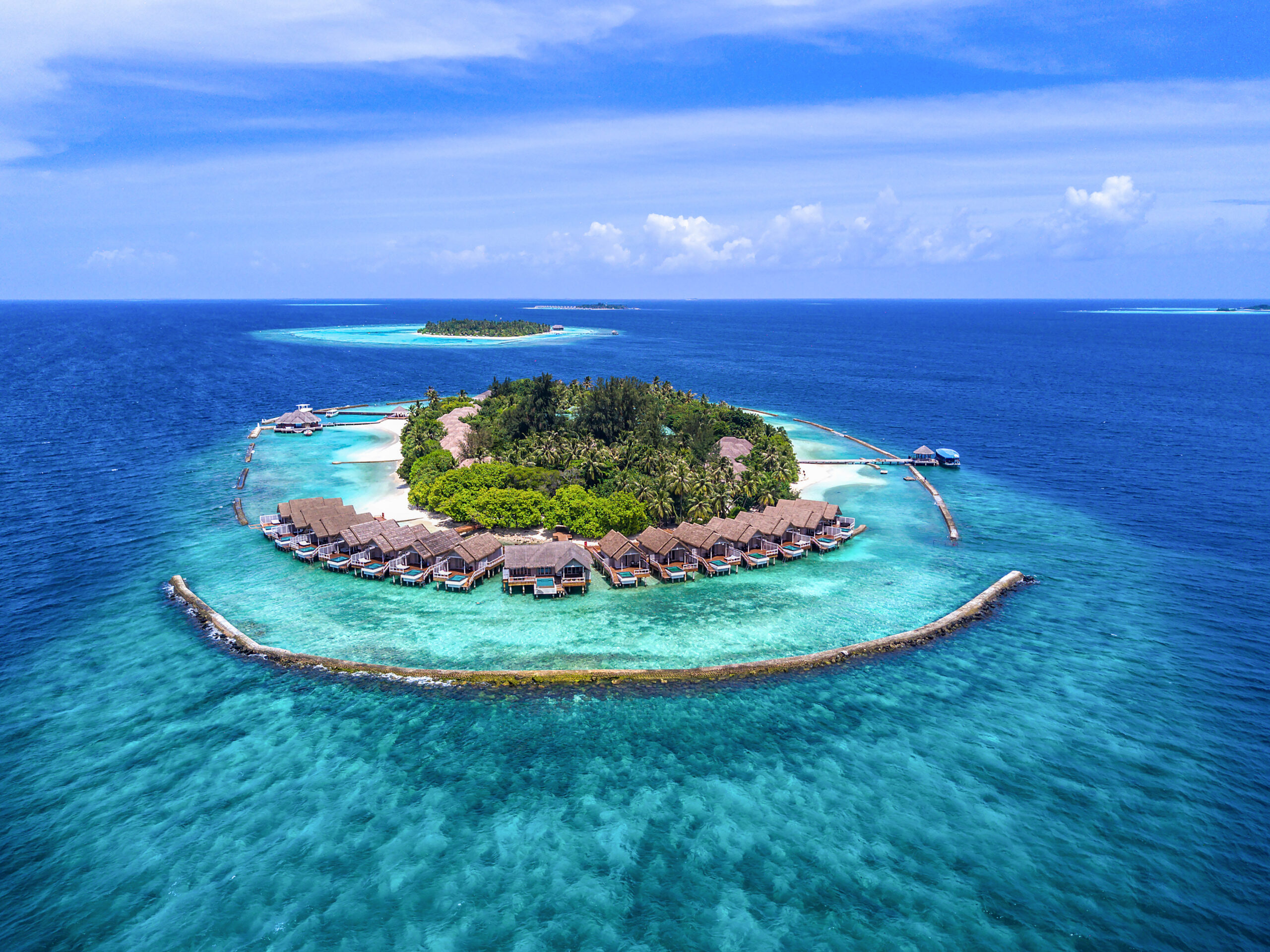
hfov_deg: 67.3
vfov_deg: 53.0
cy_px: 476
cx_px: 635
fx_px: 954
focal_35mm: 26
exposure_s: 1/1250
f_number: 2.2
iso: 100
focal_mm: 4.73
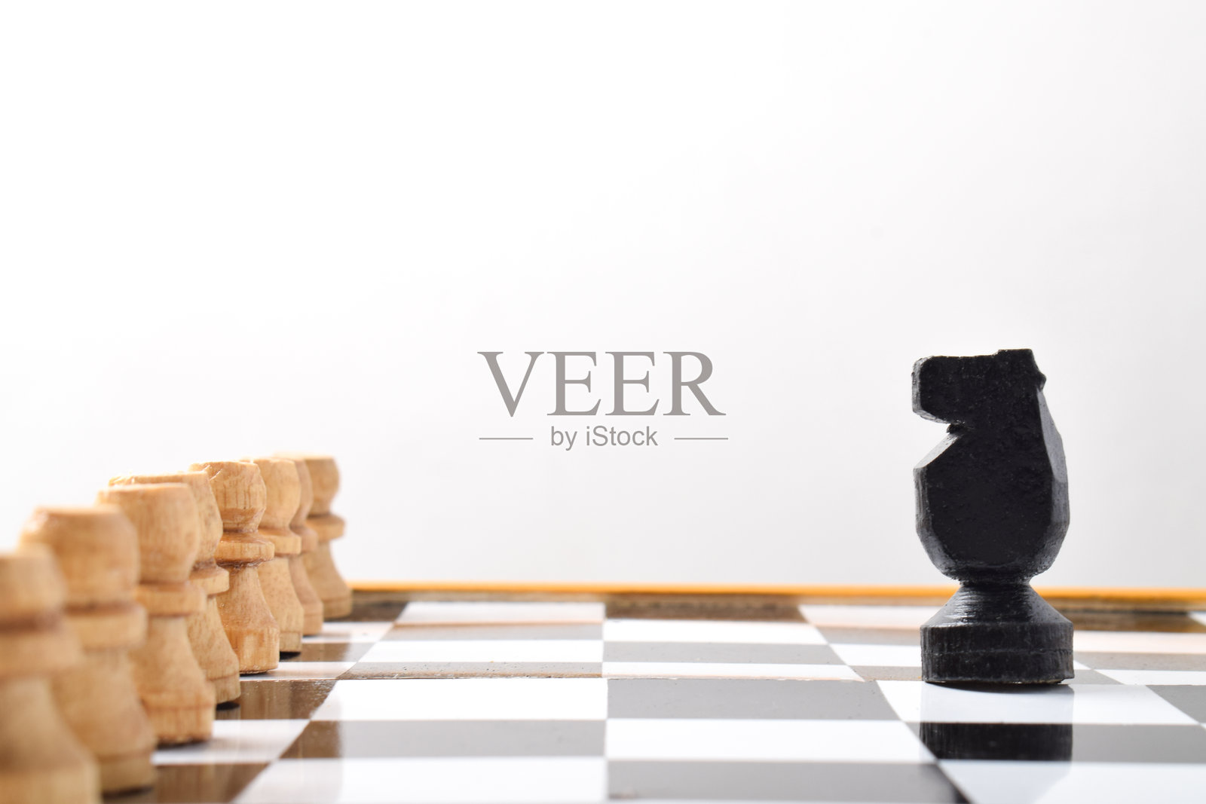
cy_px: 402
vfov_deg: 16.6
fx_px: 2764
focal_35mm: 82
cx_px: 603
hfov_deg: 24.6
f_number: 13
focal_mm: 55
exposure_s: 1/125
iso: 200
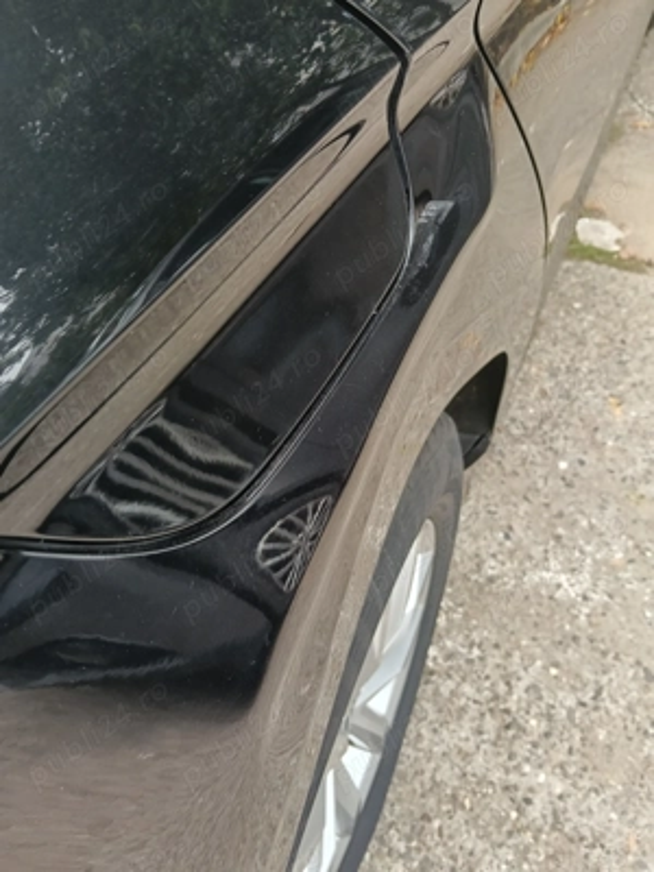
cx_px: 327
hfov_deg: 51.4
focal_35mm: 27
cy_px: 436
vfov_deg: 65.3
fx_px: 680
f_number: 1.8
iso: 125
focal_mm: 3.98
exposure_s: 1/100
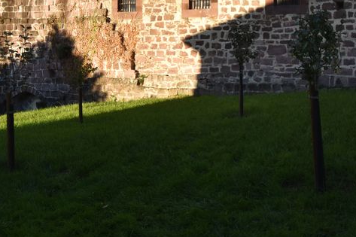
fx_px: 395
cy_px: 16
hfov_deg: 48.4
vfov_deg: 31.5
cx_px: 200
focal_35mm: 40
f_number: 8
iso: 250
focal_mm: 12
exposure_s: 1/250
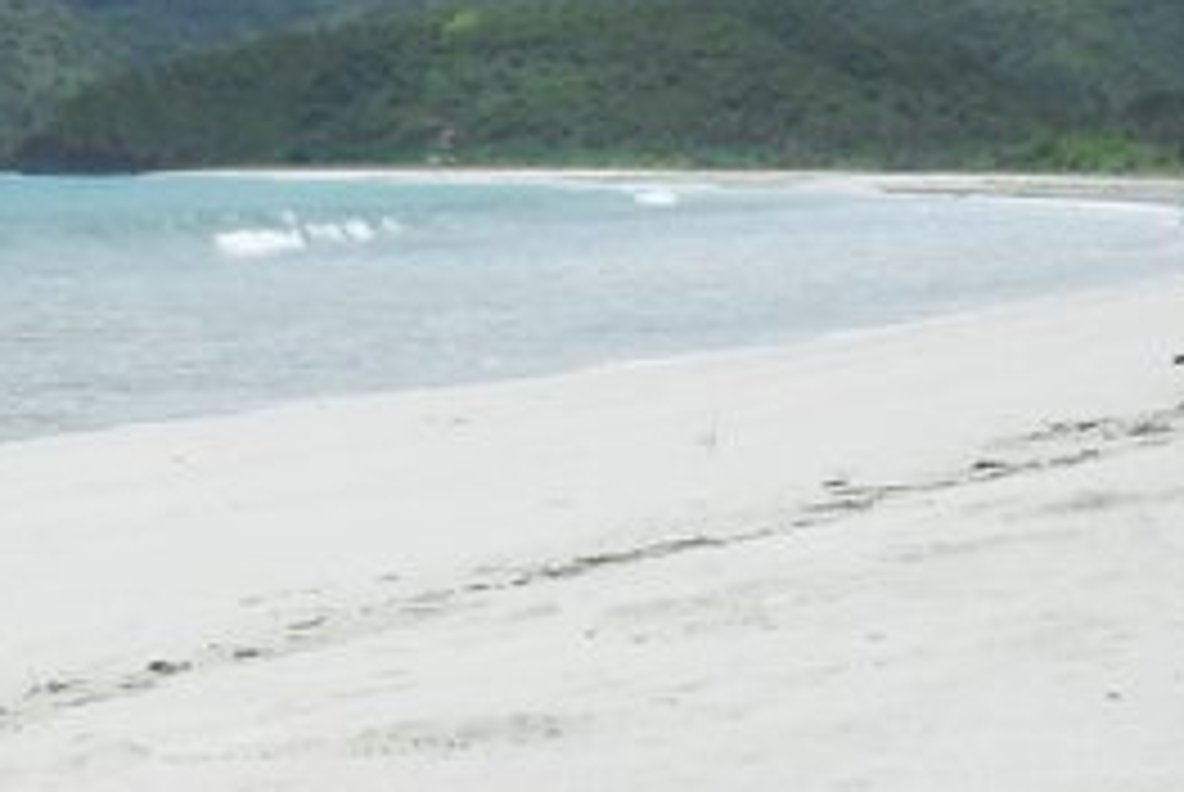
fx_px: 3951
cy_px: 104
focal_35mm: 120
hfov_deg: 17.0
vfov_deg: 11.4
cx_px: 419
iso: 100
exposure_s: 1/500
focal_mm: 6.2
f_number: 8
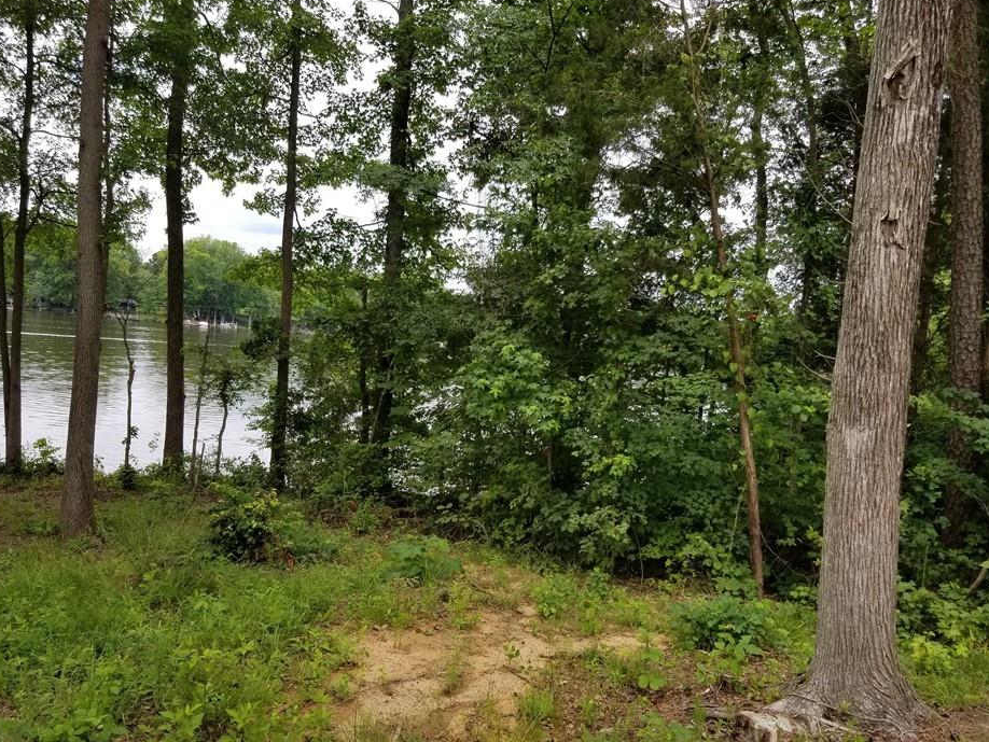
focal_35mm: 29
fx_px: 829
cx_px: 503
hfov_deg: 61.6
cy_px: 397
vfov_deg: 48.2
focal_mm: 4.25
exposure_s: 1/1272
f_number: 1.7
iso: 50
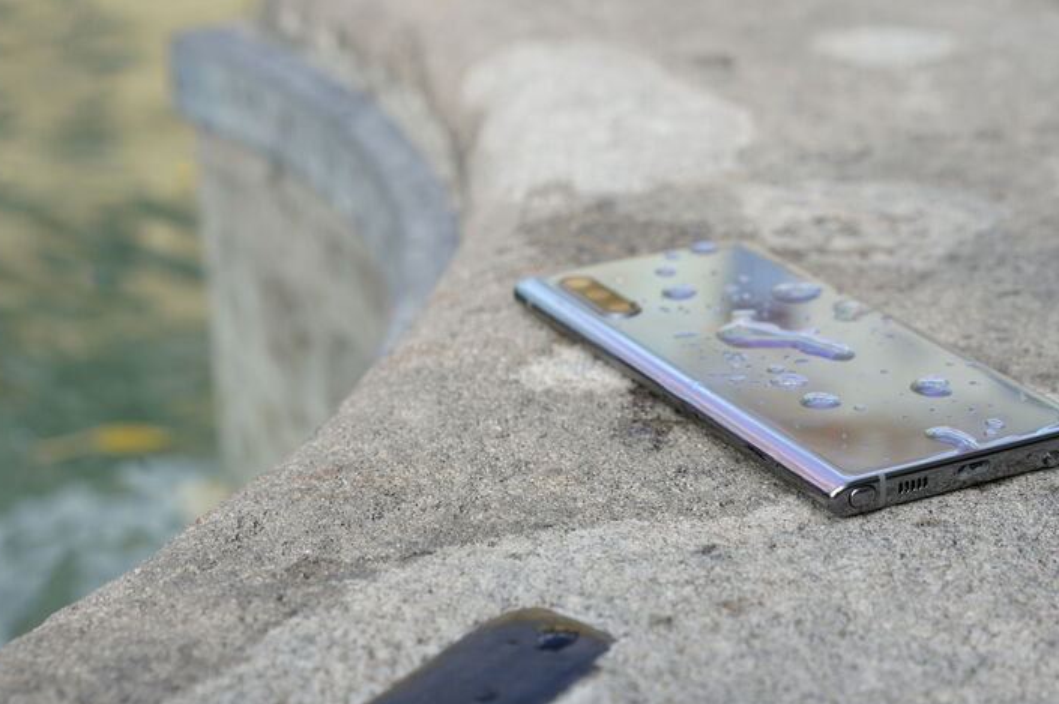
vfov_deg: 18.2
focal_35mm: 75
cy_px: 380
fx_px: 2205
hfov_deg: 26.9
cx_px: 653
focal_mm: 55
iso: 160
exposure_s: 1/250
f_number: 5.6
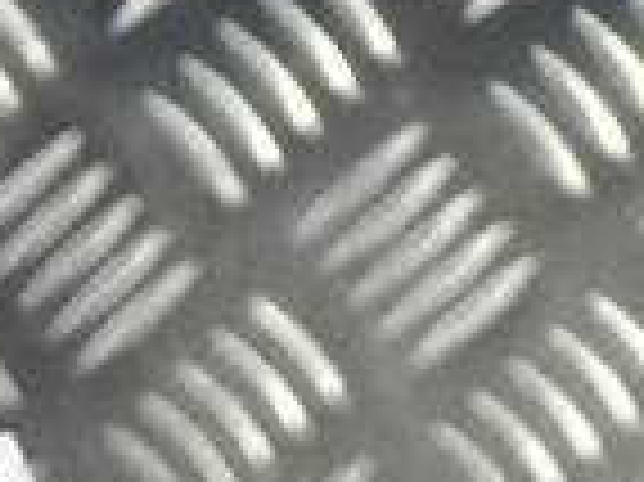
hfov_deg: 9.8
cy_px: 1703
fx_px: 3327
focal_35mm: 179
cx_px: -896
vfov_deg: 7.0
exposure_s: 1/50
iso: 125
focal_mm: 4.6
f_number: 1.8
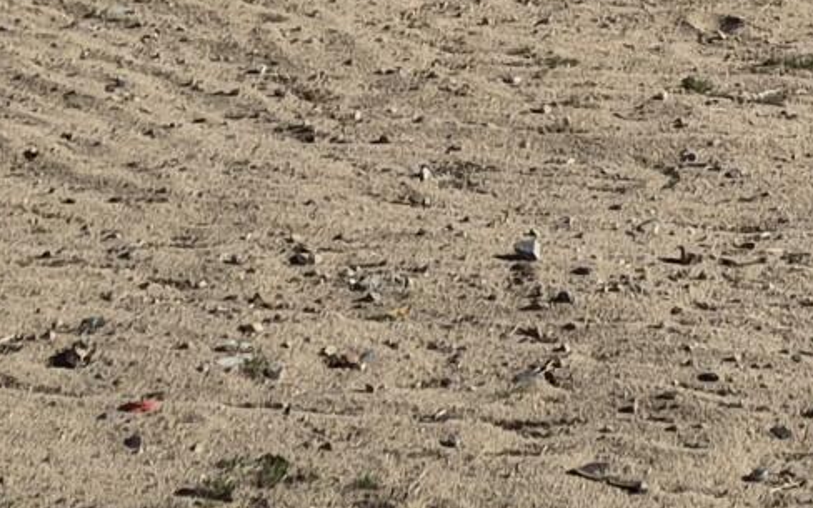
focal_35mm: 150
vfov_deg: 7.6
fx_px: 3324
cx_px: 750
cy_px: -1016
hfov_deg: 13.8
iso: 64
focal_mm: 5.4
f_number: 1.8
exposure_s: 1/7696
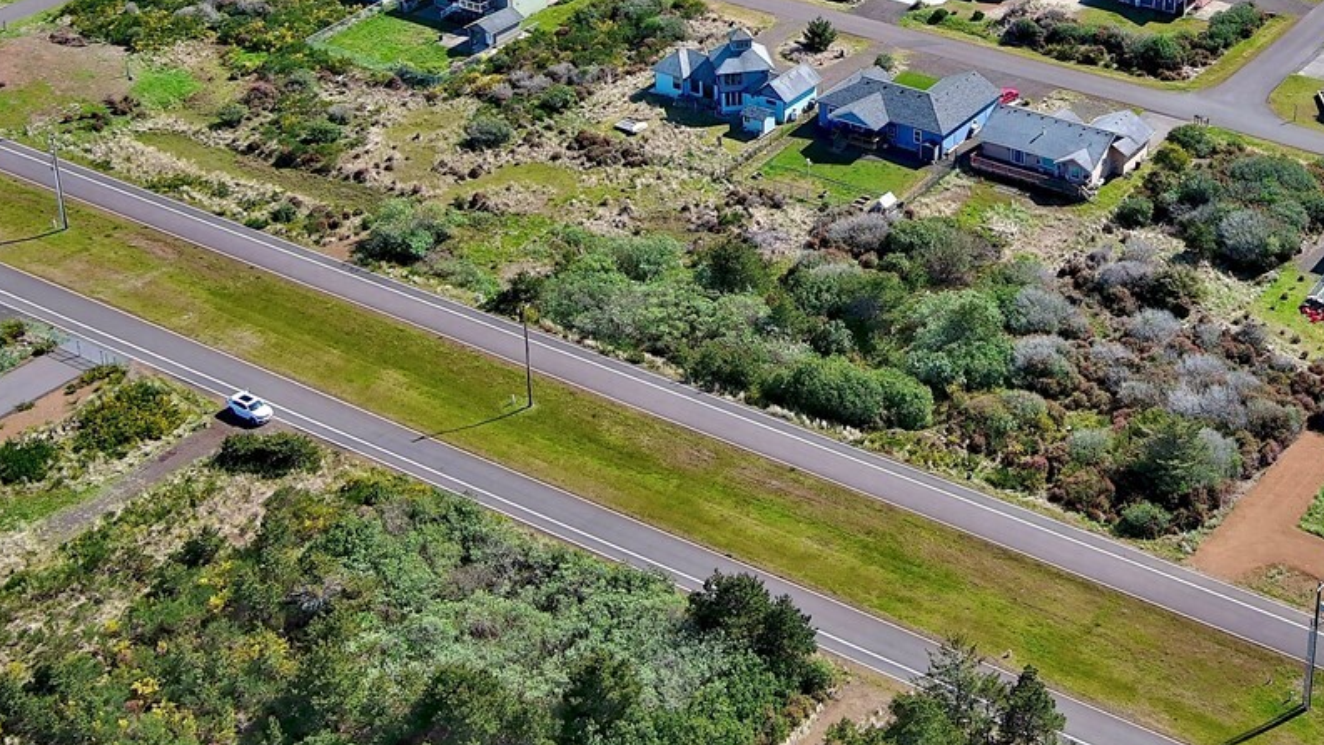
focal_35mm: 65
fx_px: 2282
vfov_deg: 17.9
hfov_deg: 32.1
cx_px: 887
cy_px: -74
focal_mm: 10.57
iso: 100
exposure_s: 1/1064
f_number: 2.8
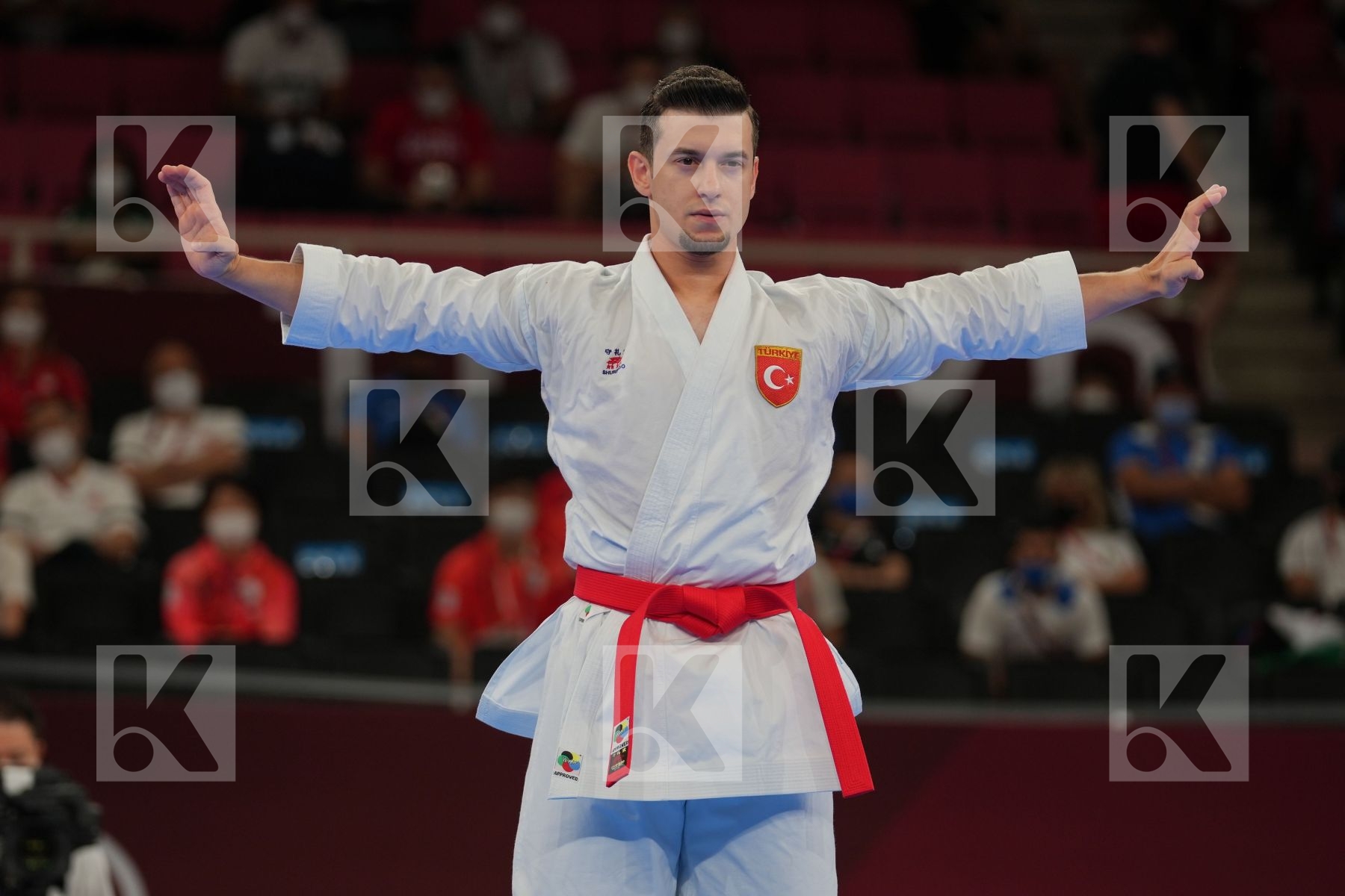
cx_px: 672
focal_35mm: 247
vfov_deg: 5.6
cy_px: 448
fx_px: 9227
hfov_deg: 8.3
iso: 200
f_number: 2.8
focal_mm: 165
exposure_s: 1/500
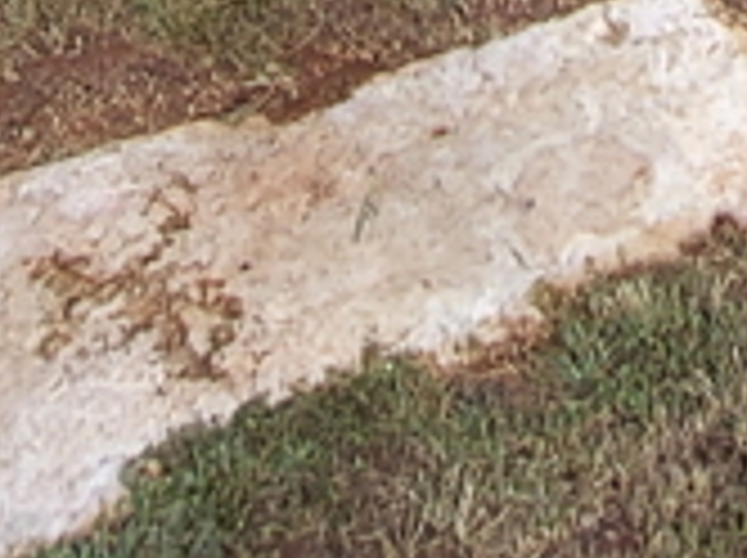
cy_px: -1431
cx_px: 756
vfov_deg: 9.2
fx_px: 2026
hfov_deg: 20.2
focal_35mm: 94
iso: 32
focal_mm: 1.74
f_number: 2.2
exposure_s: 1/373
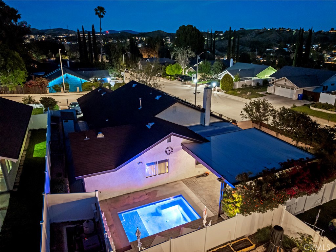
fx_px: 233
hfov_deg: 71.6
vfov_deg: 56.7
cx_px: 168
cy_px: 126
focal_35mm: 24
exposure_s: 1/2.5
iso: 800
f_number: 2.8
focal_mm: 12.29
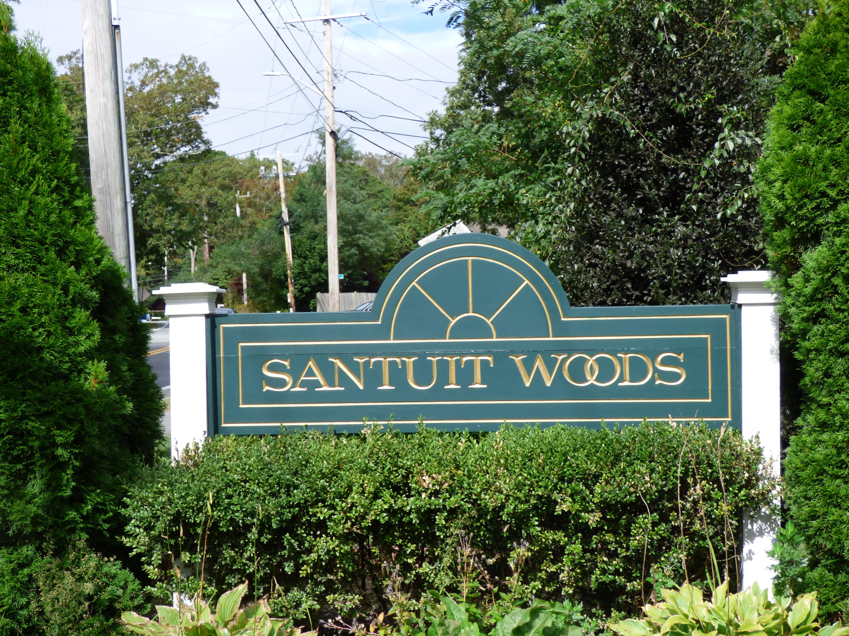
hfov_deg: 36.2
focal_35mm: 53
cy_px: 318
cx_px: 424
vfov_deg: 27.5
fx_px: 1300
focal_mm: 9.1
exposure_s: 1/640
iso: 100
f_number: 3.9
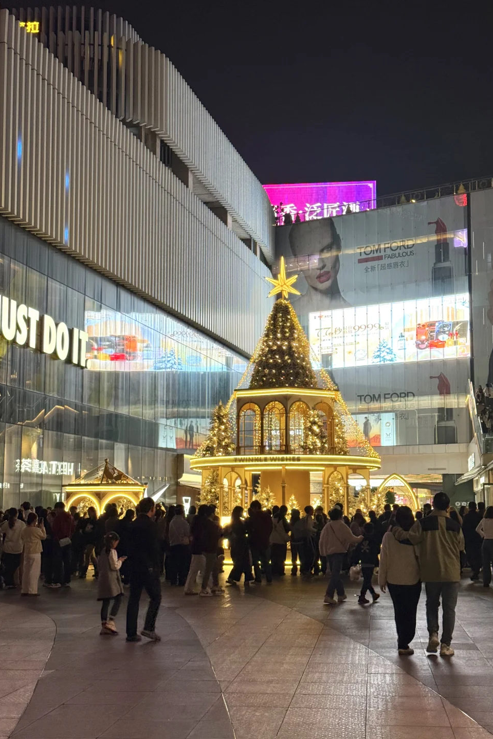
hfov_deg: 27.0
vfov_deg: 39.6
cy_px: 370
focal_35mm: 50
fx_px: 1027
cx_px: 255
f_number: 1.78
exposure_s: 1/122
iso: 50
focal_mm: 6.76
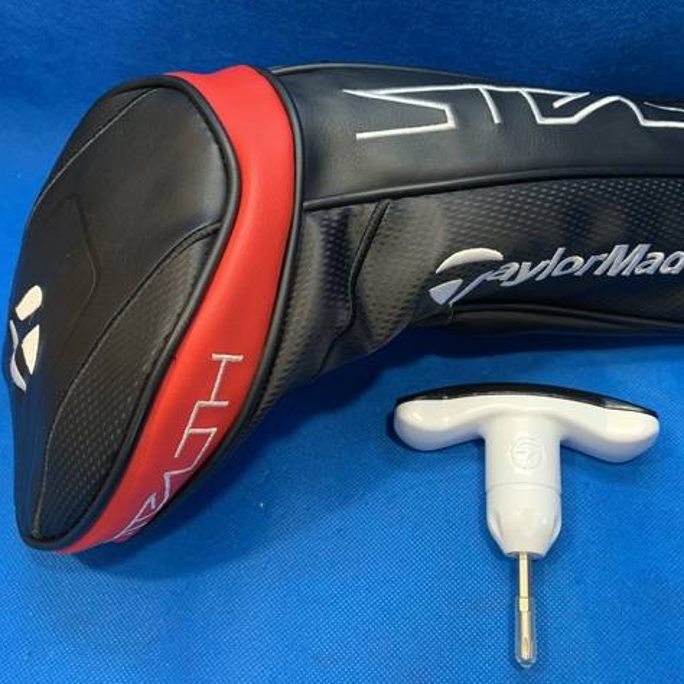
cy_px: 342
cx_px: 390
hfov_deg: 52.4
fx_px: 693
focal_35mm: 31
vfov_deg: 52.5
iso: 160
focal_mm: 4.25
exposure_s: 1/60
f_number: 1.8
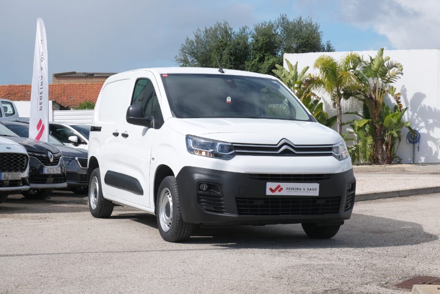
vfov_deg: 20.0
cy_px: 147
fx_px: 831
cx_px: 220
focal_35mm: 68
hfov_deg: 29.7
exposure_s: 1/320
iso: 160
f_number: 9
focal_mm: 45
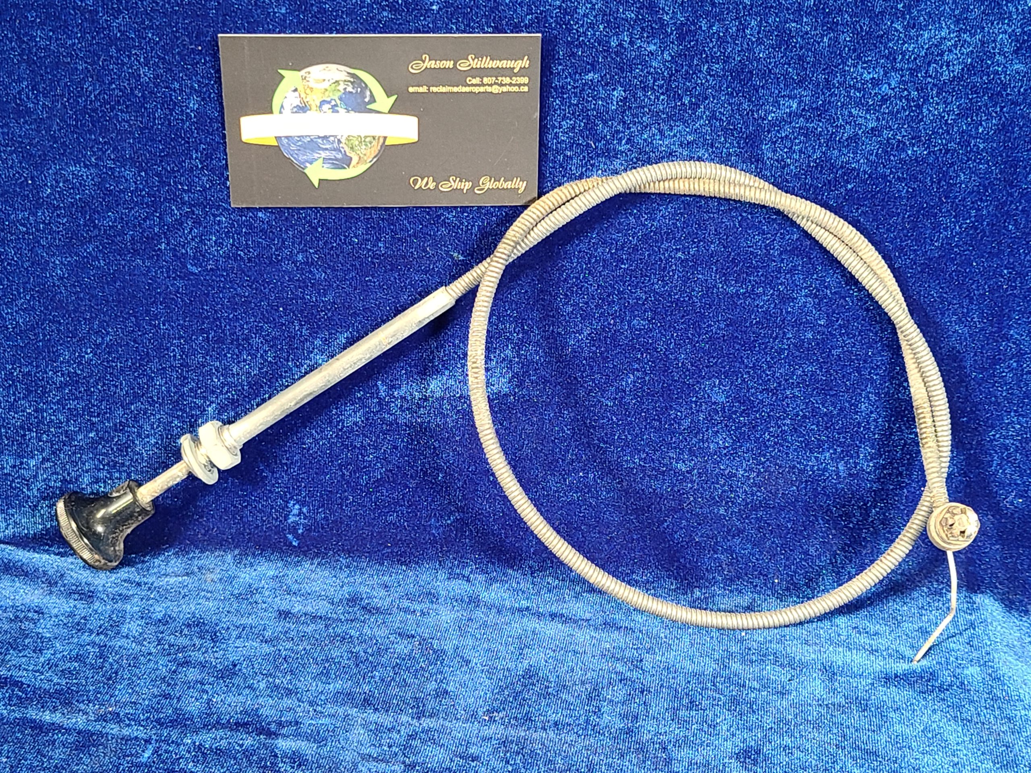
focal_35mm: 26
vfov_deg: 53.1
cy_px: 386
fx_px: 774
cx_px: 516
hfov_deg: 67.3
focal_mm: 5.4
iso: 250
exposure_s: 1/40
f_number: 1.8
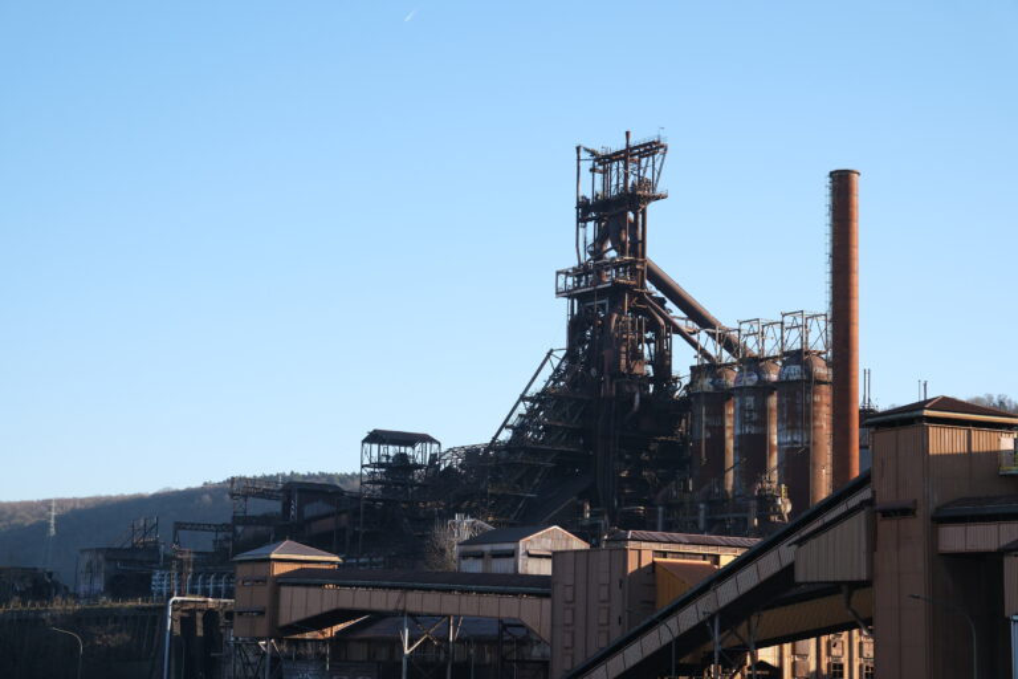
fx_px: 2008
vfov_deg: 19.2
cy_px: 340
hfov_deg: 28.5
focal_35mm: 71
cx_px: 509
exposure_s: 1/640
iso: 500
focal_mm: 47.6
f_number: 6.4
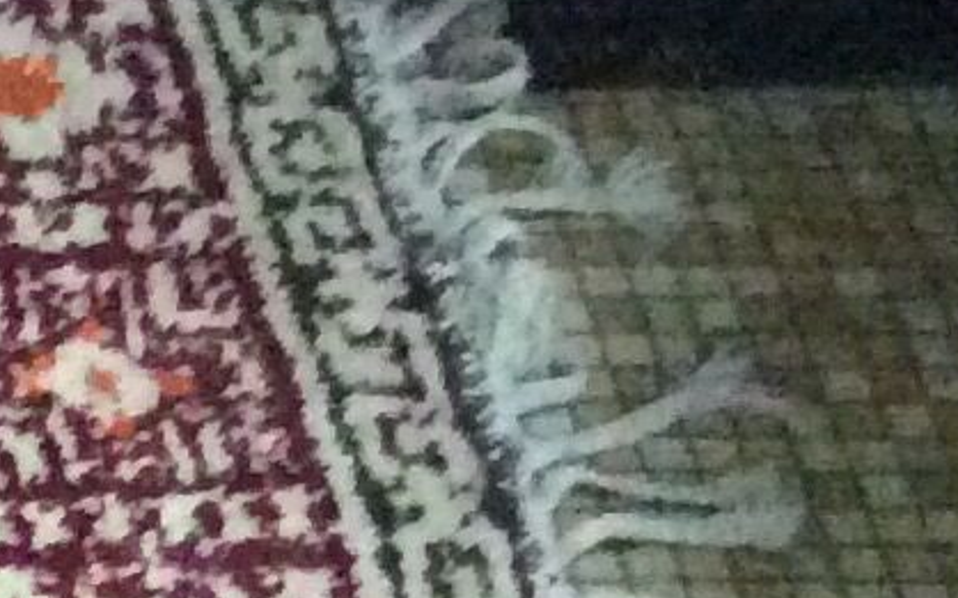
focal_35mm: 210
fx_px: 5481
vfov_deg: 5.9
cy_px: 1563
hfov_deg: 8.9
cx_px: -1437
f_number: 2.4
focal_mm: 3.3
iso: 640
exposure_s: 1/17
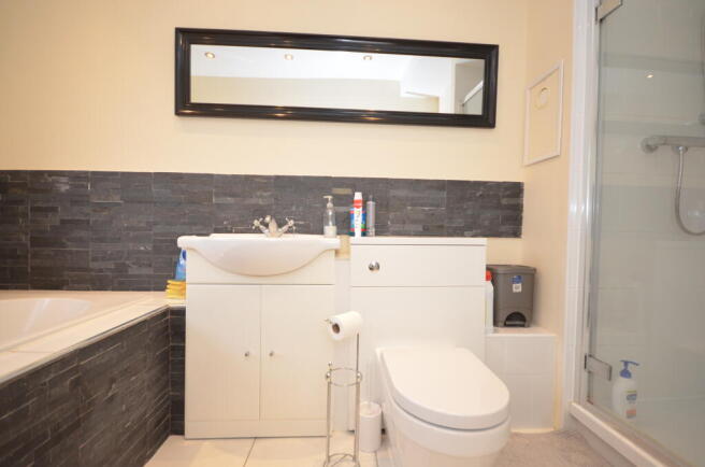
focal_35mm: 15
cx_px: 352
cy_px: 234
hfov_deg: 100.5
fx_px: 293
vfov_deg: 77.0
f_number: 4
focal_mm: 10
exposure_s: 1/60
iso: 1600
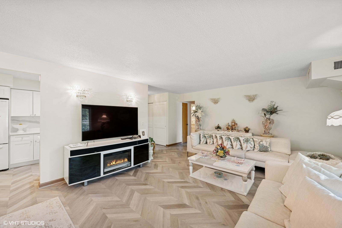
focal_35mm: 14
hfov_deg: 104.3
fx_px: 133
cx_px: 171
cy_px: 114
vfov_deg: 81.2
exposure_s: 1/6
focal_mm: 14
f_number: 9
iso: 200
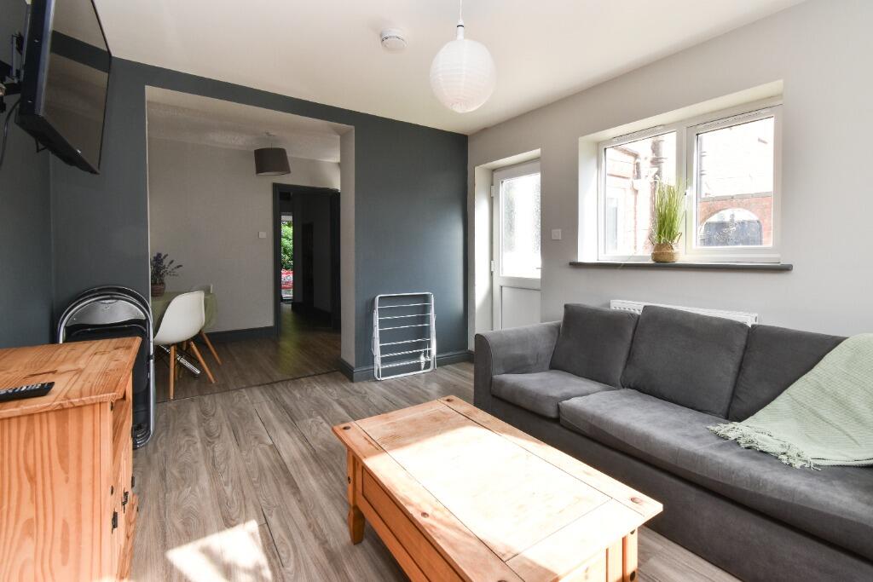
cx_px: 436
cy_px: 291
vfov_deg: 77.3
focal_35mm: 15
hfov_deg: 100.4
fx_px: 364
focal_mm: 10
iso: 200
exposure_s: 1/40
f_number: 9
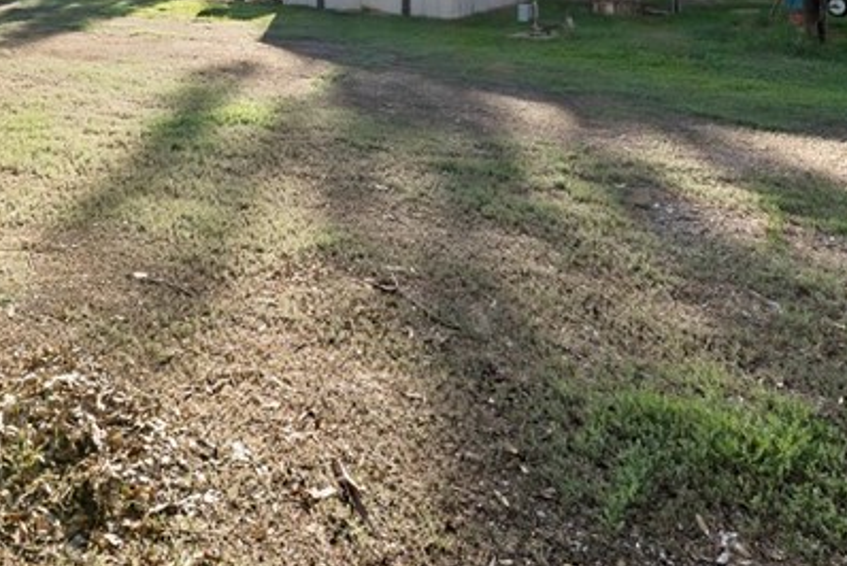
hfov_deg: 49.6
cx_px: 155
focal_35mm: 36
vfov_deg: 32.6
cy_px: -52
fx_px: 848
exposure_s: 1/160
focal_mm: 14
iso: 80
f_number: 10
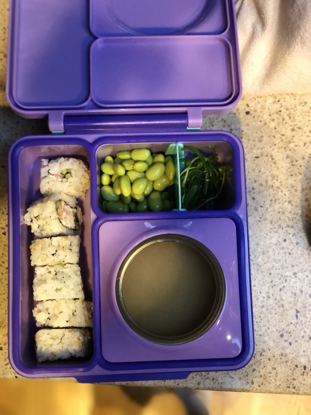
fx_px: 623
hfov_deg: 28.0
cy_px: 208
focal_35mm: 52
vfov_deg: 36.8
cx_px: 156
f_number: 2.4
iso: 160
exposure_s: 1/20
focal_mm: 6
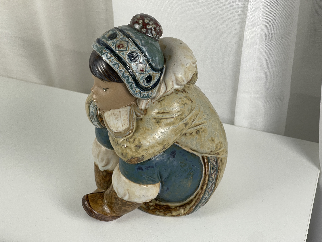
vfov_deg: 22.9
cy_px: 121
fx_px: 595
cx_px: 161
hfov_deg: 30.3
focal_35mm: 64
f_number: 2.2
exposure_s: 1/100
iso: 50
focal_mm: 7.5
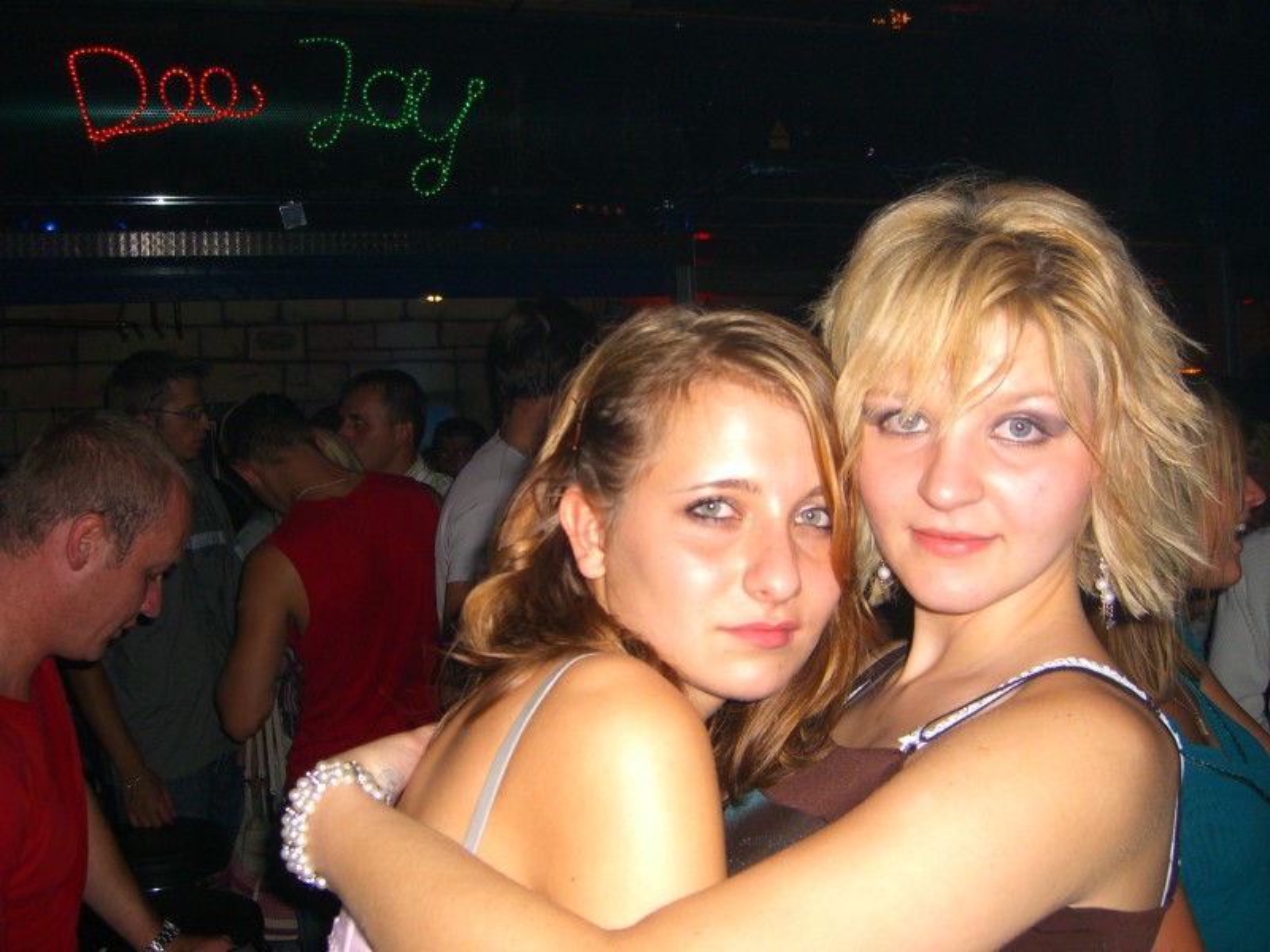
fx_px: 1394
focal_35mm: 38
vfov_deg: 37.7
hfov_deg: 49.0
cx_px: 635
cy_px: 476
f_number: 2.8
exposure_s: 1/60
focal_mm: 7.9
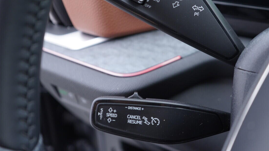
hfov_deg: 41.9
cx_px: 160
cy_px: 57
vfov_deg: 24.4
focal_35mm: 49
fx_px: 349
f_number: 2.8
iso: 320
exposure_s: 1/40
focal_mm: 24
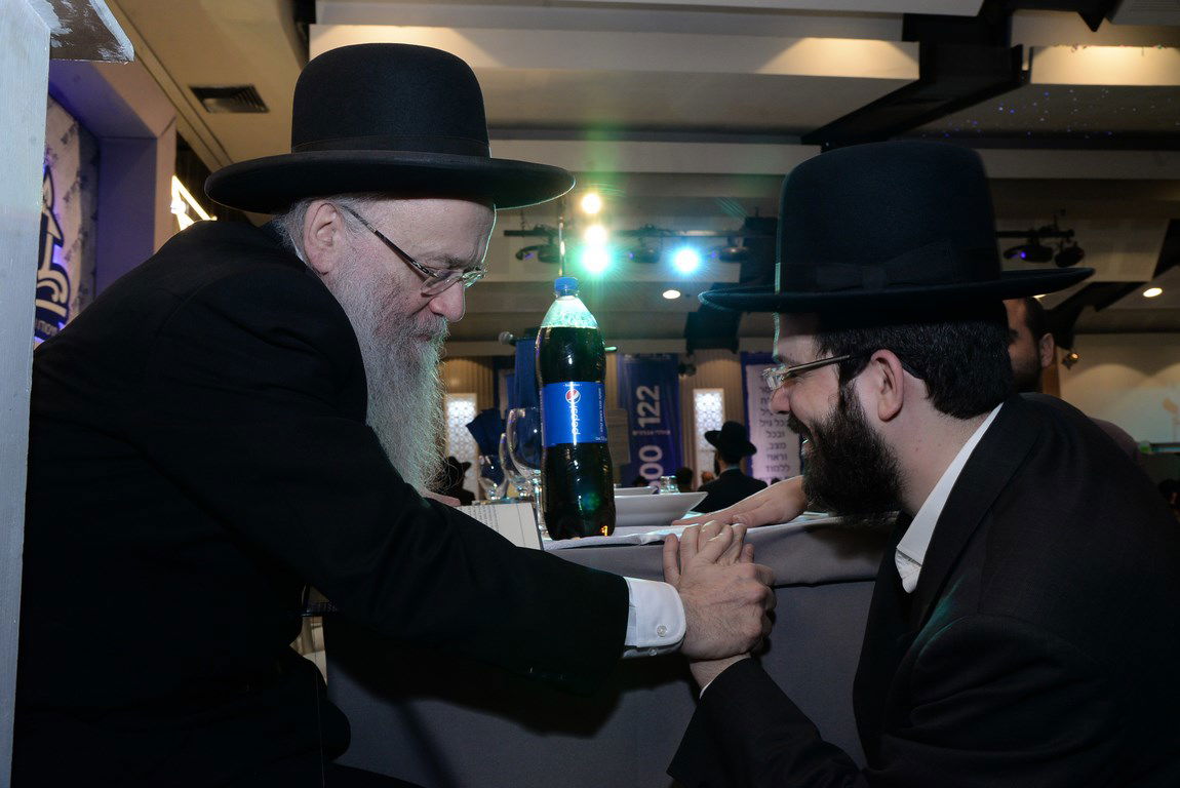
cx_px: 590
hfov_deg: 61.9
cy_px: 394
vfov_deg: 43.7
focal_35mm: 30
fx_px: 984
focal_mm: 30
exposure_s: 1/80
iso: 1600
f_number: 7.1
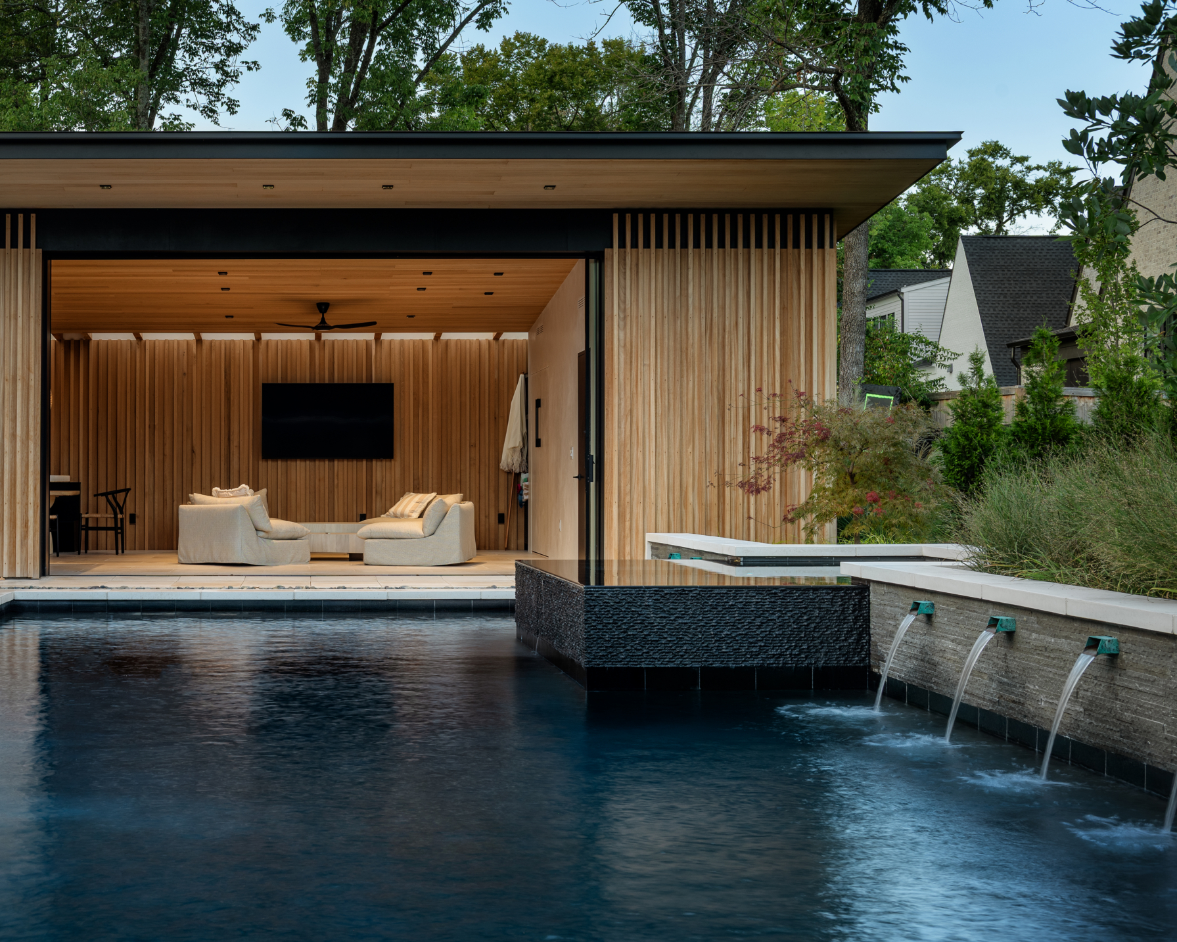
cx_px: 338
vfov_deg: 29.7
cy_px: 506
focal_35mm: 51
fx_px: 1777
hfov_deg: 36.0
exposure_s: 1/10
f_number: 9
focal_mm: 38
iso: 31
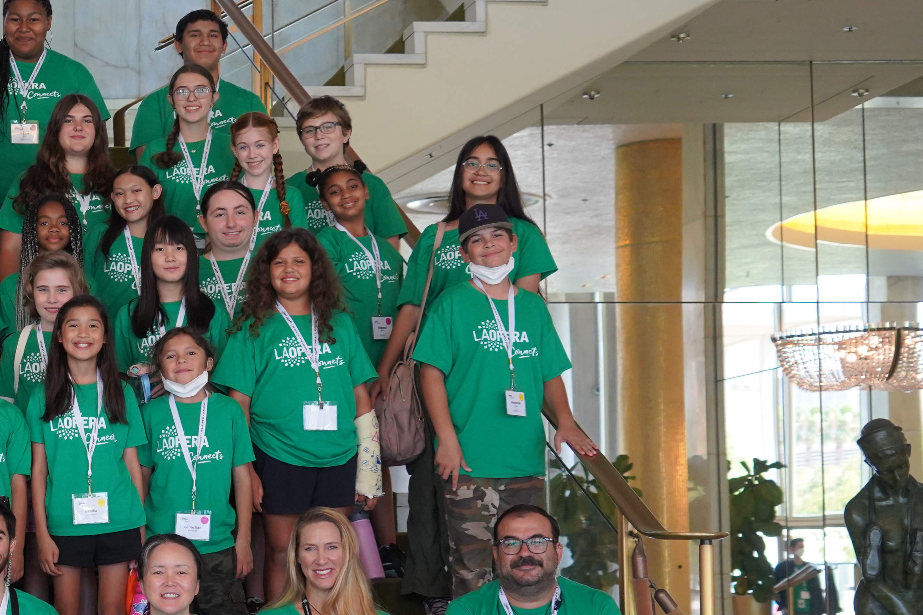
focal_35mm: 92
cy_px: 361
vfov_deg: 14.9
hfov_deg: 21.0
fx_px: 2359
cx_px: -101
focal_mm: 41
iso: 2000
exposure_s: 1/160
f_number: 4.5
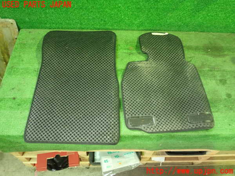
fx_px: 204
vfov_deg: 46.8
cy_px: 88
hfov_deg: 60.0
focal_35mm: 30
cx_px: 118
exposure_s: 1/30
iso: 800
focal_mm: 5.5
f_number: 2.3
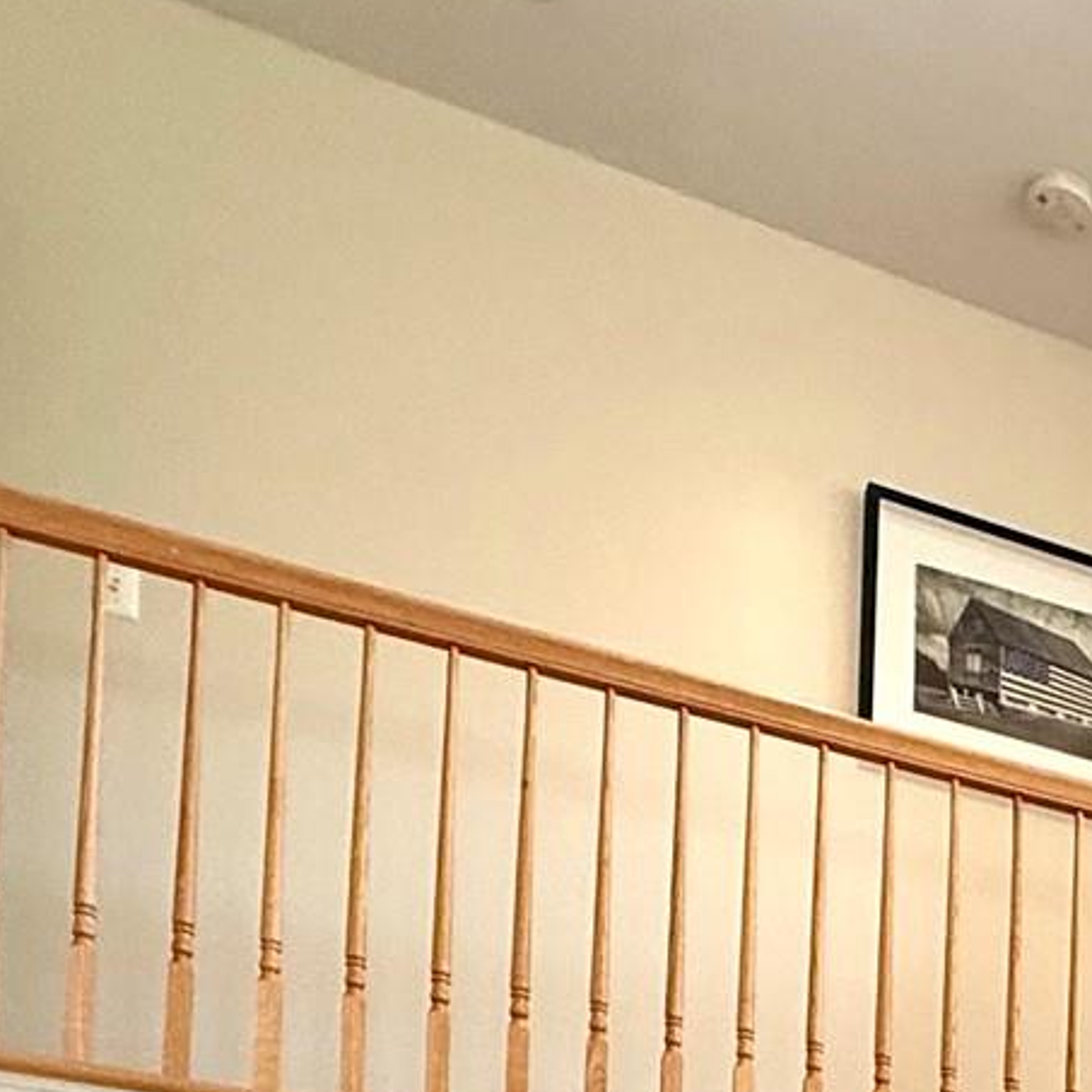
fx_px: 1999
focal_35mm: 56
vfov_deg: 23.4
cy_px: 1707
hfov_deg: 24.3
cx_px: 1608
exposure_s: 1/60
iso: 160
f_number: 2.2
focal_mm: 2.22
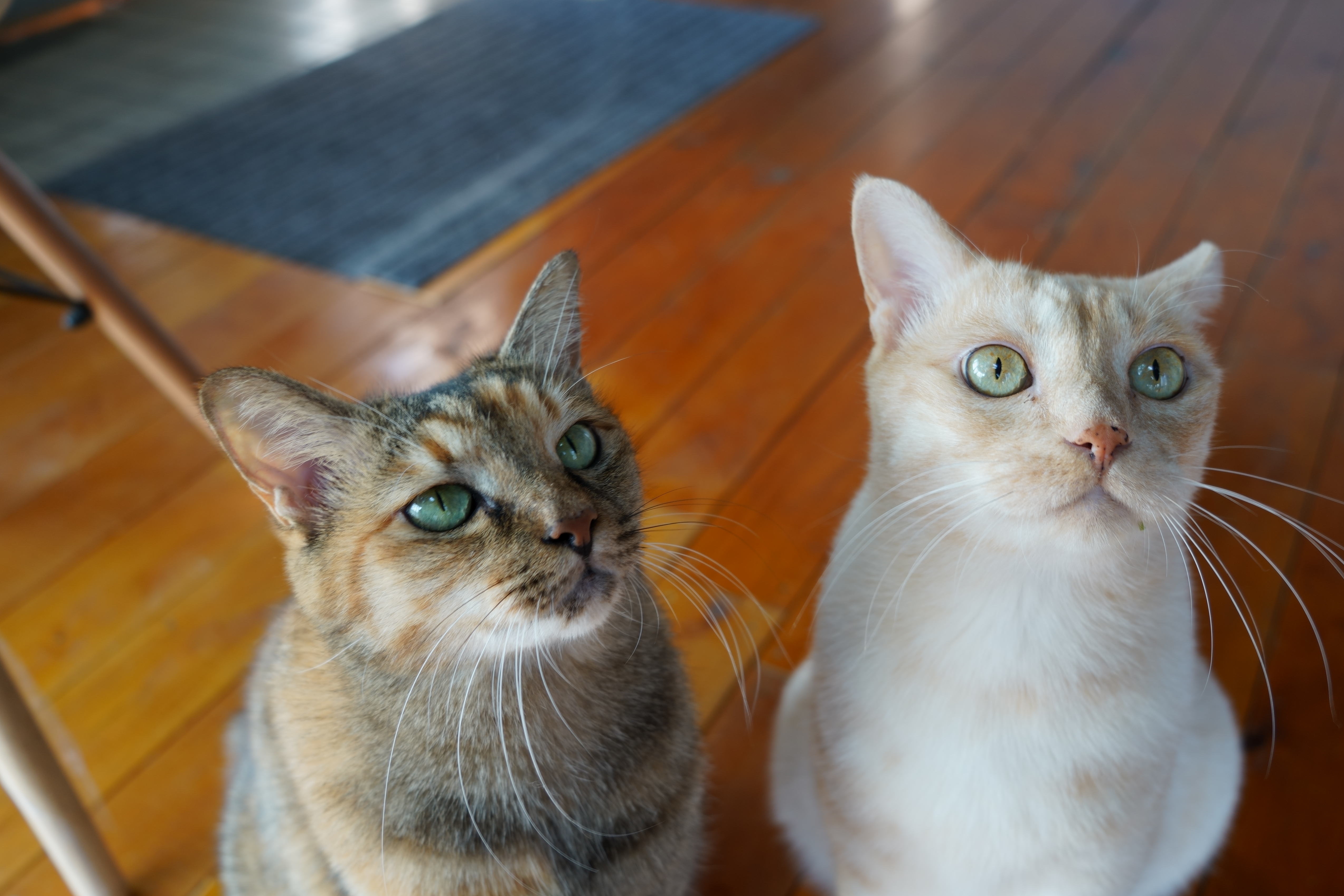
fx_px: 1232
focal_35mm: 33
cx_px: 758
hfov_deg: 57.0
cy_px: 503
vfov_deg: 39.9
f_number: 4.5
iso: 100
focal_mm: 28
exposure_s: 1/40
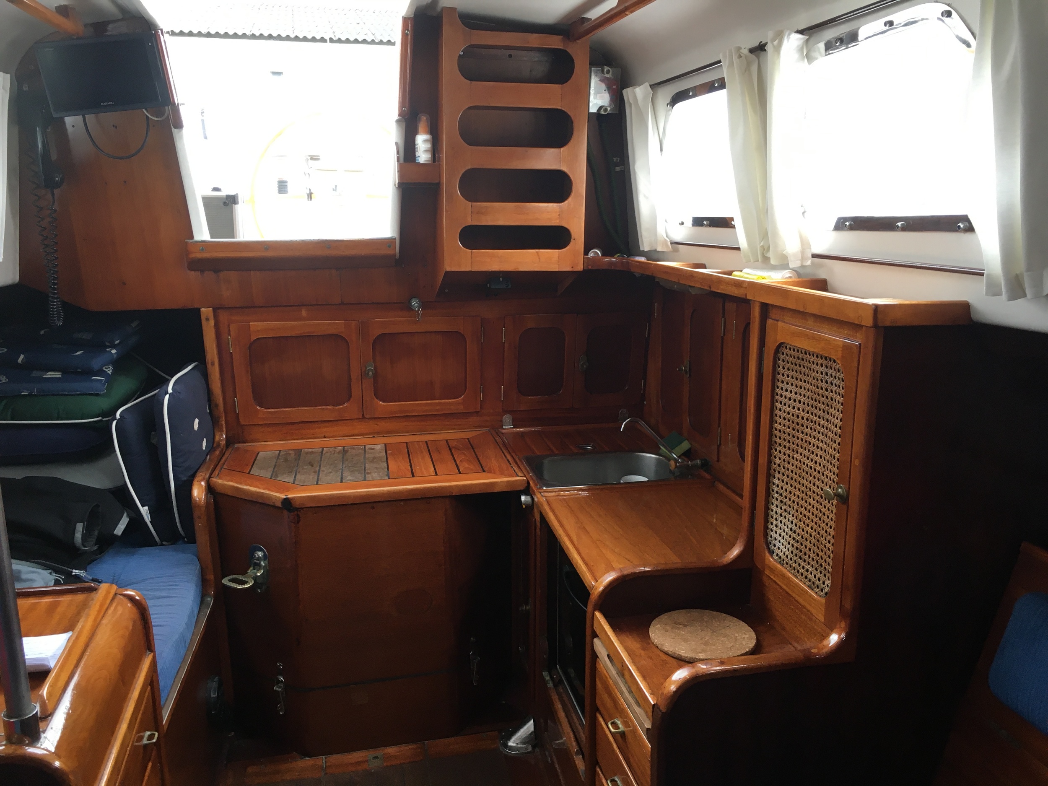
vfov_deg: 48.2
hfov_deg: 61.7
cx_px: 524
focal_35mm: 29
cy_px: 393
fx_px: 878
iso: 64
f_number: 2.2
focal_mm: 4.15
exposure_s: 1/33
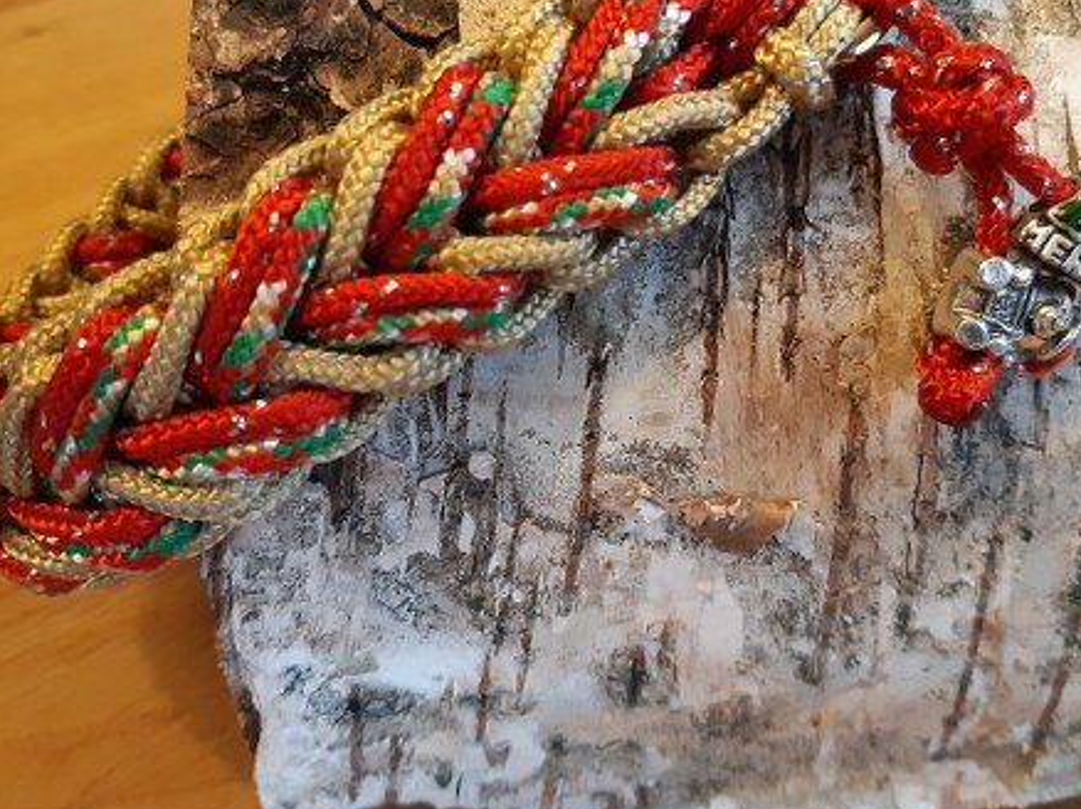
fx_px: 1186
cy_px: 291
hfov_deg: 49.0
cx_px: 550
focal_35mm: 38
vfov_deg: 37.4
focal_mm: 3.92
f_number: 1.7
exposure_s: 1/25
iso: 500
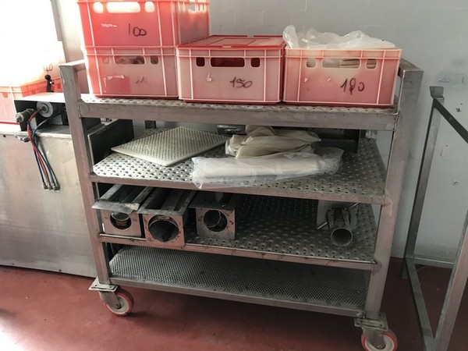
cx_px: 234
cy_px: 176
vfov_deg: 49.7
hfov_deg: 63.4
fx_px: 379
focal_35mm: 28
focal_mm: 3.99
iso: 40
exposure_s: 1/20
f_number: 1.8
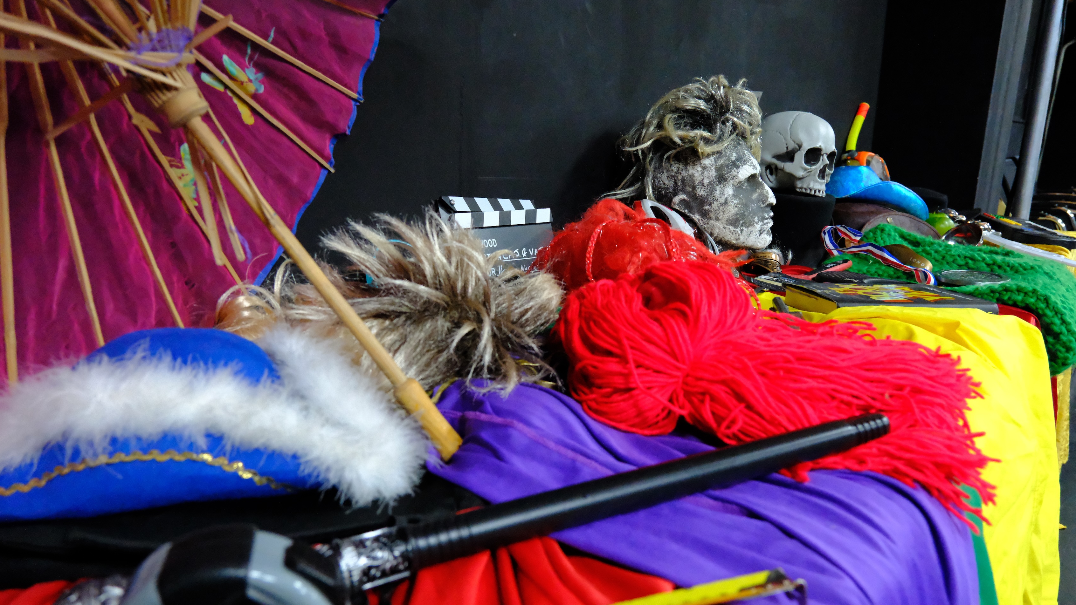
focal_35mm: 26
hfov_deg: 71.9
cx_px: 548
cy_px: 318
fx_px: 742
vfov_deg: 44.4
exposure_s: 1/200
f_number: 4
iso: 10000
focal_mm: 16
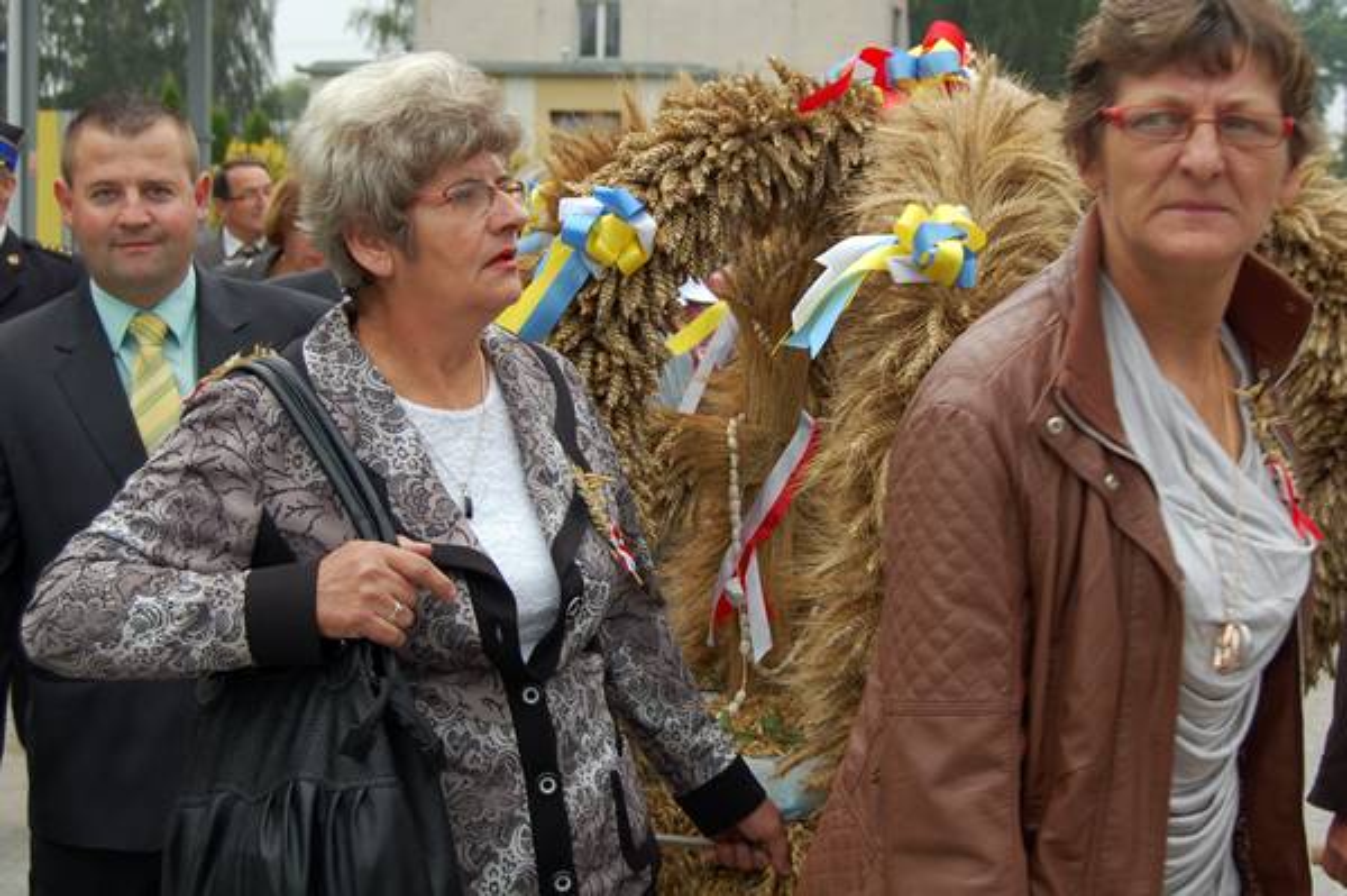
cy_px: 448
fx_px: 1963
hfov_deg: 37.9
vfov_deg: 25.7
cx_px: 674
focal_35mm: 52
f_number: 6.3
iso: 200
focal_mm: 35
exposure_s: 1/160
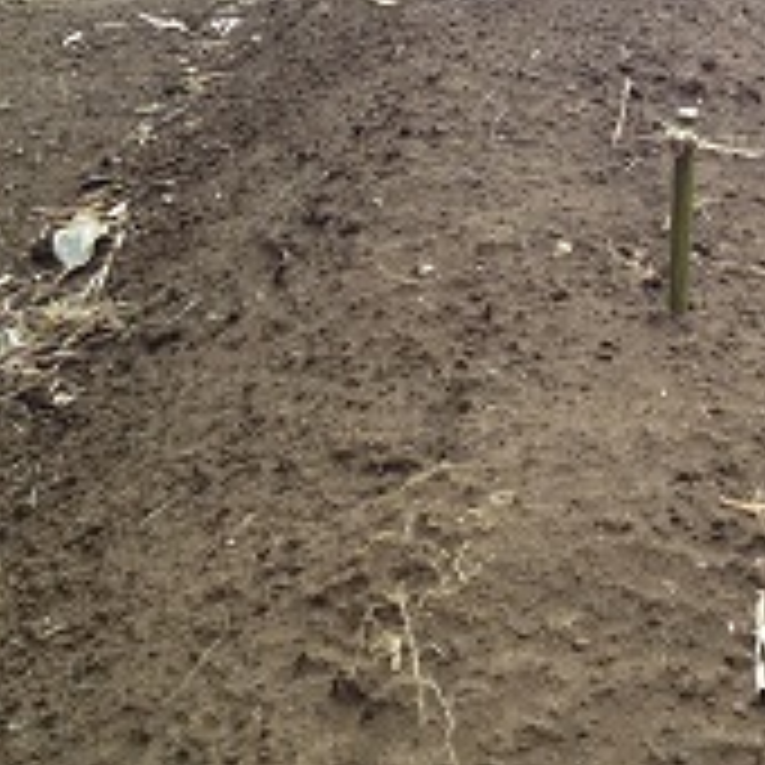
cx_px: 752
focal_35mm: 73
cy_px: 94
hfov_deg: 22.8
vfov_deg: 23.1
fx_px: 1825
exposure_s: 1/187
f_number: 2.4
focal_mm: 4.28
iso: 50
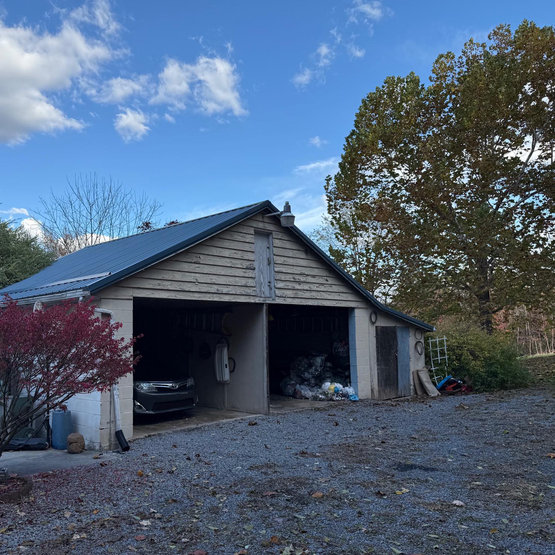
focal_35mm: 29
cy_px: 283
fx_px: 526
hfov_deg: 55.0
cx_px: 208
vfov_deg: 55.6
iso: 80
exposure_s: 1/2053
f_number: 1.78
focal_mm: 6.76
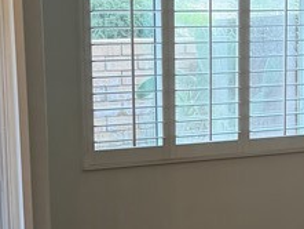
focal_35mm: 111
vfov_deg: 13.2
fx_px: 975
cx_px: 127
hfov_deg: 17.7
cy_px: 203
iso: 80
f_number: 1.78
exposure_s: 1/120
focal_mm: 6.76
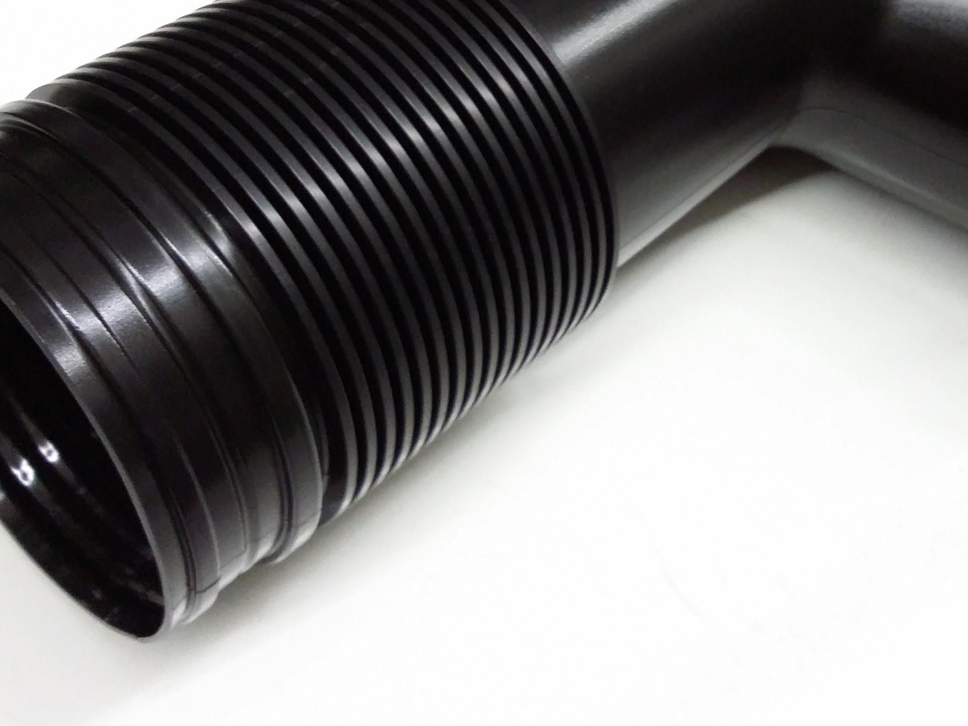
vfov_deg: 28.4
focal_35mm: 51
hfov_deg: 37.3
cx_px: 596
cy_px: 234
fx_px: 1426
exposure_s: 1/15
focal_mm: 3.4
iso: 250
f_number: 2.4
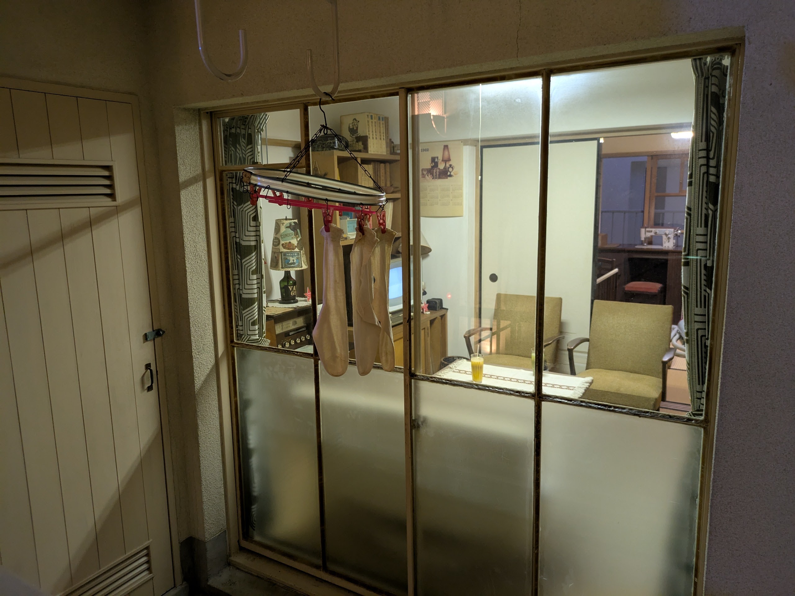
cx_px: 398
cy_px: 298
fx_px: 574
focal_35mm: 25
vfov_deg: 54.9
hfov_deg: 69.4
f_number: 1.89
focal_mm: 5.43
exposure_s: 1/25
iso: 407
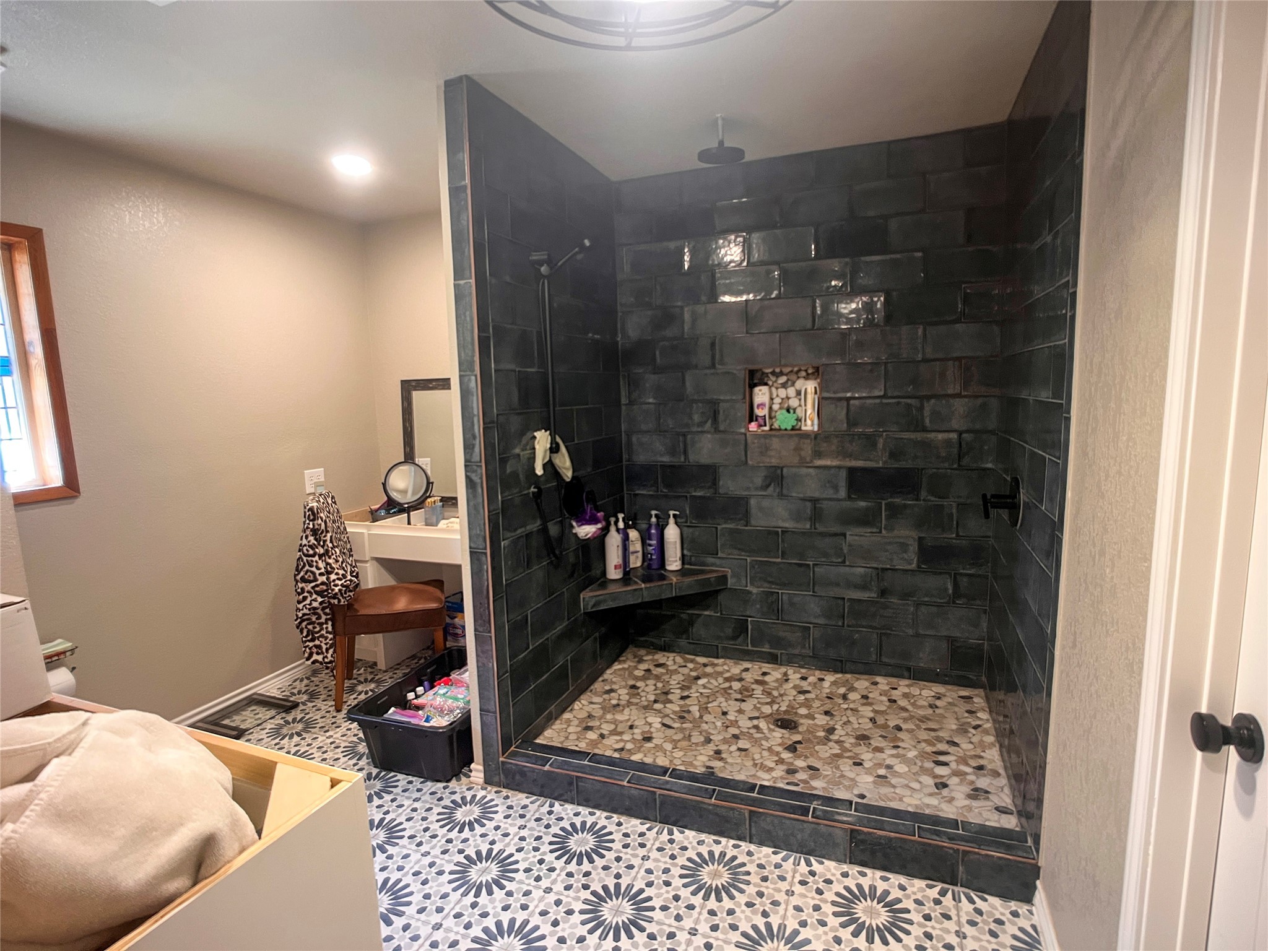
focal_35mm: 26
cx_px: 634
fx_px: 952
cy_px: 476
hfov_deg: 67.3
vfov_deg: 53.1
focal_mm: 5.7
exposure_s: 1/60
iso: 200
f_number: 1.5
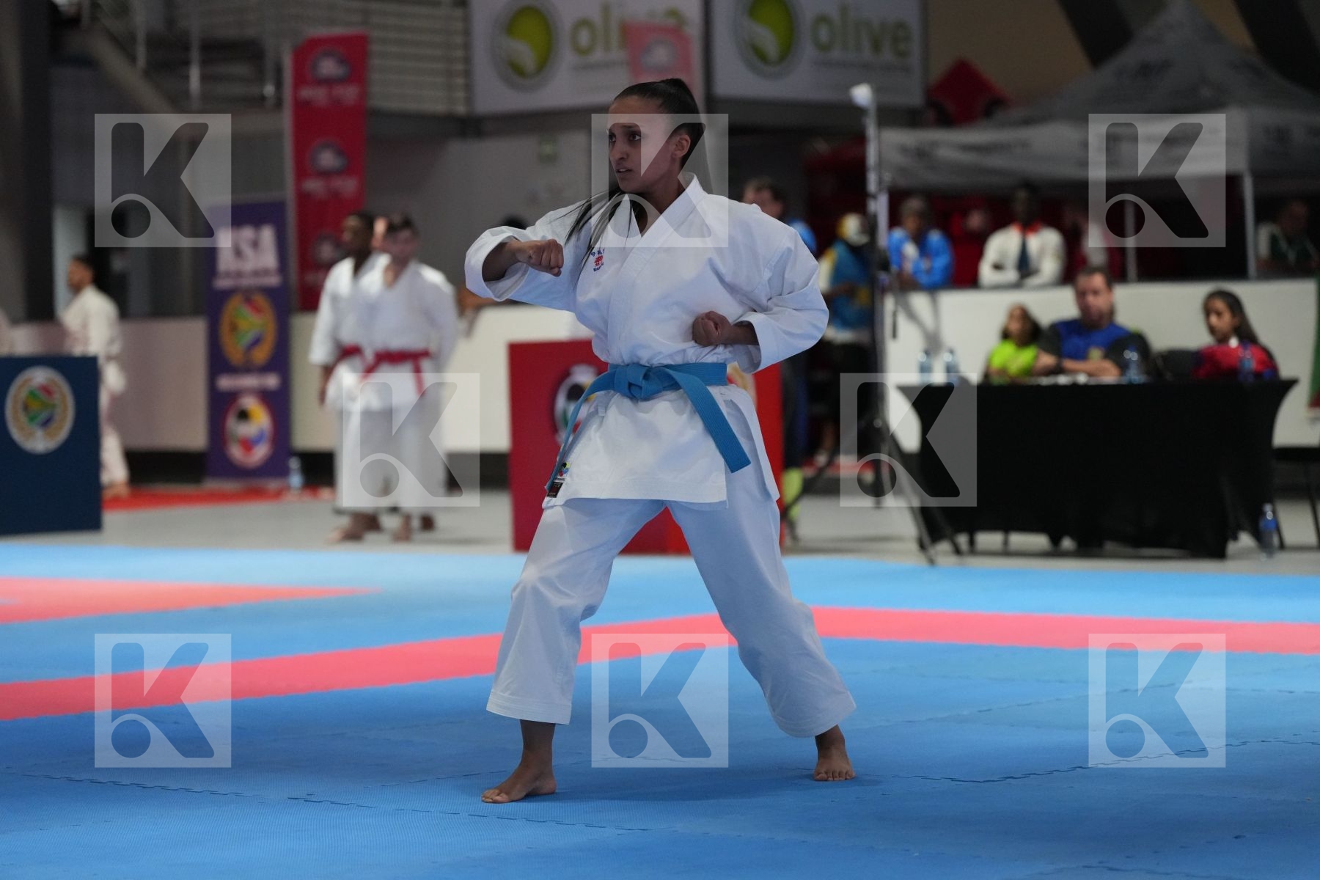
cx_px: 660
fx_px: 3740
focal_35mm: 102
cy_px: 440
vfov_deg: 13.4
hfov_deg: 20.0
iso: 5000
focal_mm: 102
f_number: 2.8
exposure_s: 1/500
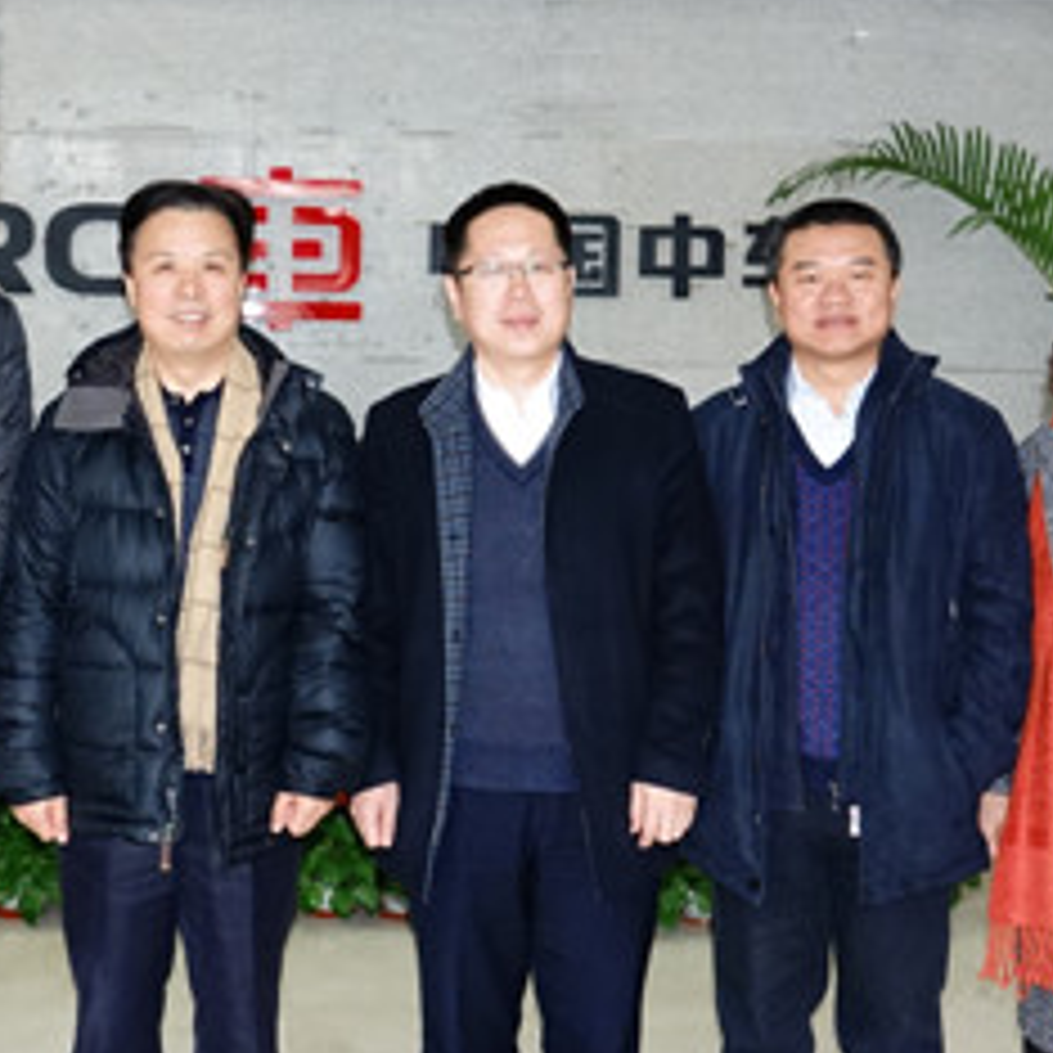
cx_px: 284
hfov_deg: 27.8
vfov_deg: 28.1
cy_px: 418
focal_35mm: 61
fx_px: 2099
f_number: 2.4
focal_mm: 8.8
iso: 640
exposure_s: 1/60
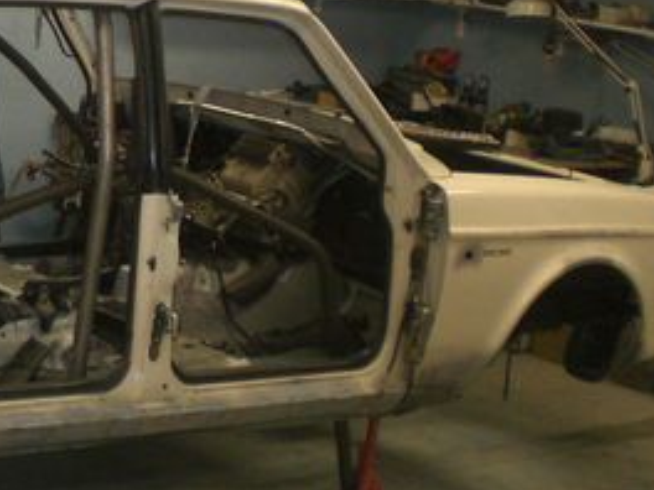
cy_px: 64
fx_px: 1738
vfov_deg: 15.9
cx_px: -52
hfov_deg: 20.4
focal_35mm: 92
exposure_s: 1/60
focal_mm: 6.3
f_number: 3.1
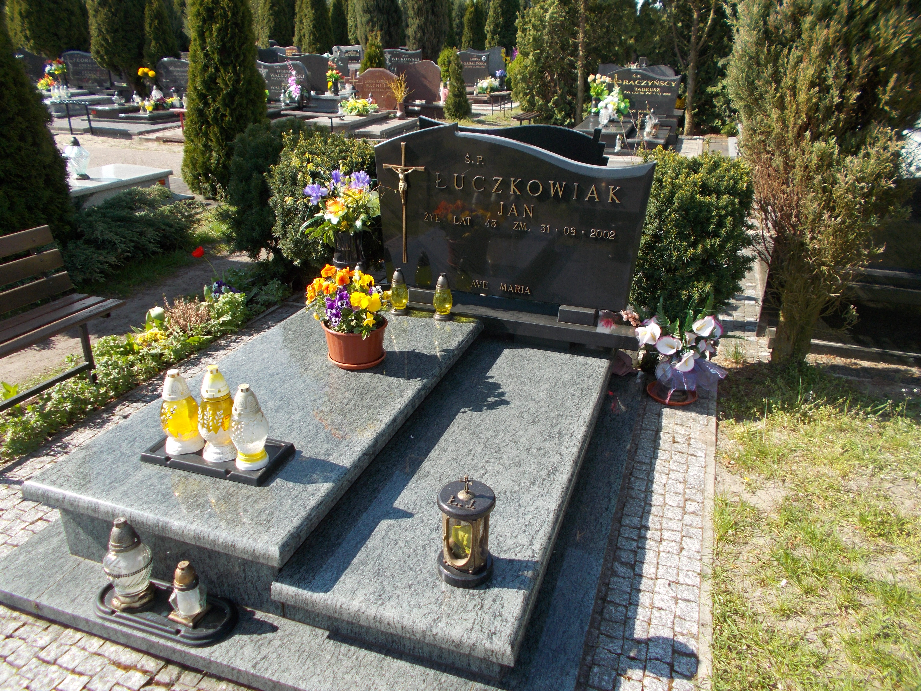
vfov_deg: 53.1
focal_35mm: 26
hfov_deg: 67.3
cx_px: 460
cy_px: 346
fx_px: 692
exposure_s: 1/400
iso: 80
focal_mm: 4.6
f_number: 3.2
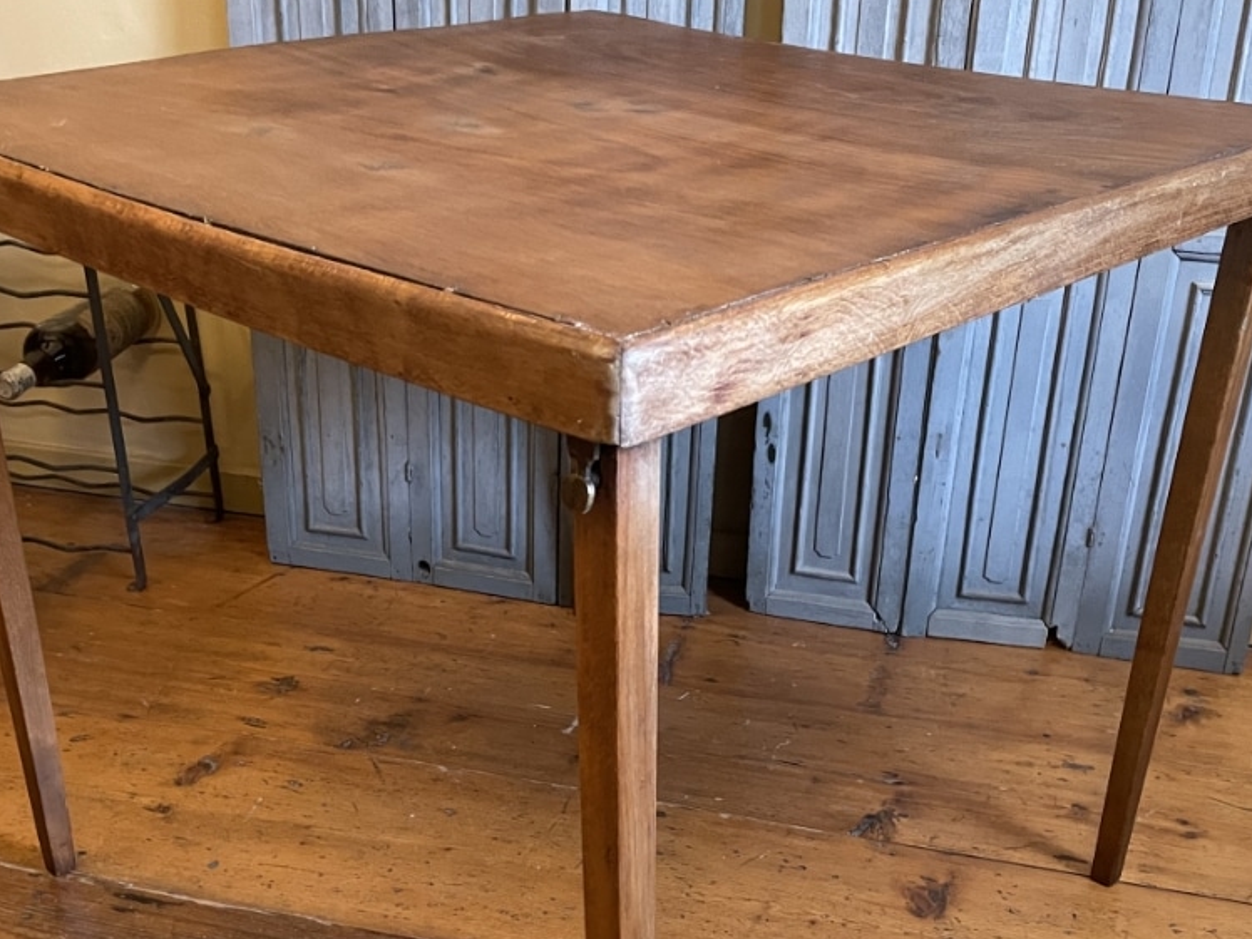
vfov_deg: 33.8
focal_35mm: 42
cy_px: 684
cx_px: 622
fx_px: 1519
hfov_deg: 44.8
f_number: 1.6
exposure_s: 1/33
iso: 400
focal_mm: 4.2
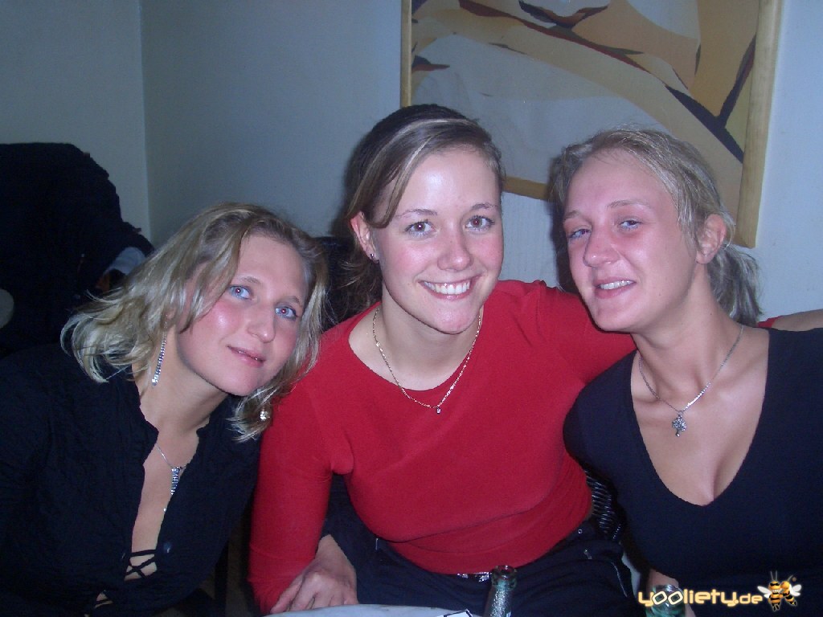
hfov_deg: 45.8
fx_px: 975
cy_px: 308
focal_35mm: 41
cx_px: 412
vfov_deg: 35.1
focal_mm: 6.8
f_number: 2.8
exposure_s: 1/60
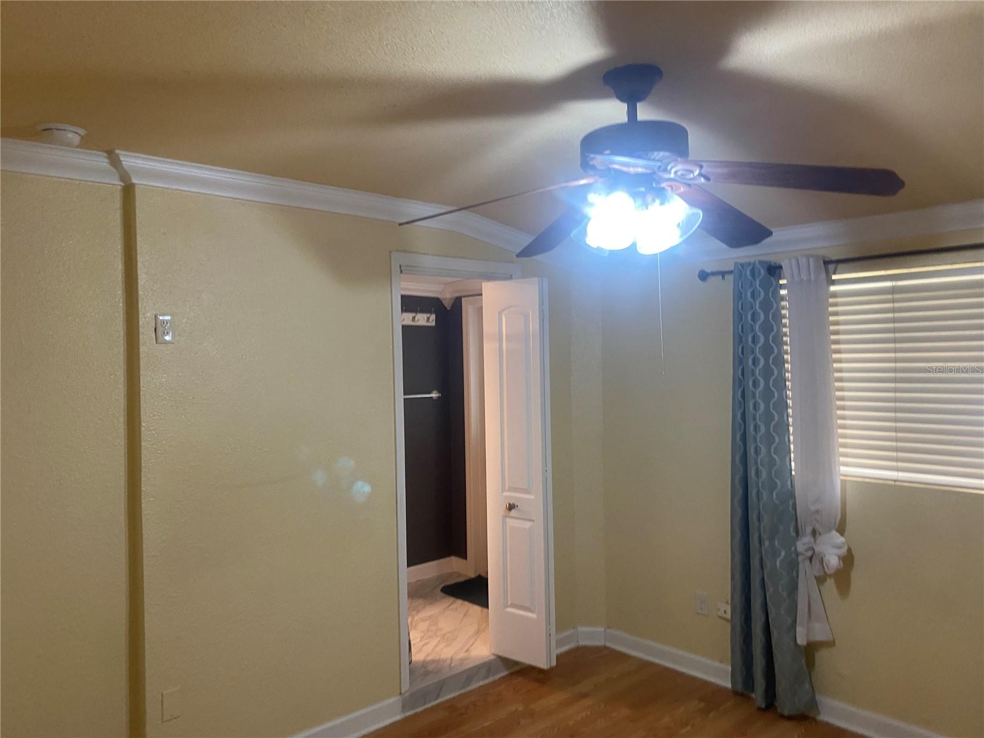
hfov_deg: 67.3
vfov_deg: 53.1
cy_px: 369
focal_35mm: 26
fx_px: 739
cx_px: 492
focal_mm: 4.25
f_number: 1.8
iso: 200
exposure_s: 1/60
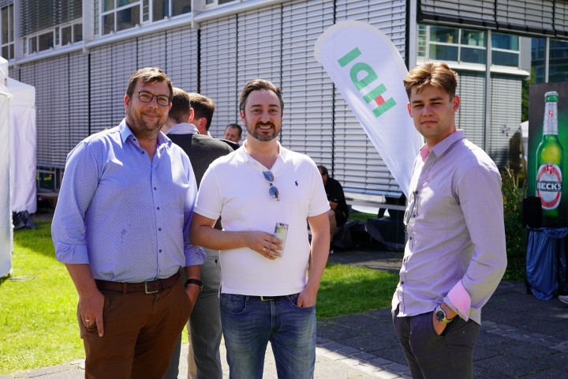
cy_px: 190
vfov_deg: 27.0
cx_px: 284
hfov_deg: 39.6
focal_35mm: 50
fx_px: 789
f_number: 5.6
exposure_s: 1/500
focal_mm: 50
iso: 200
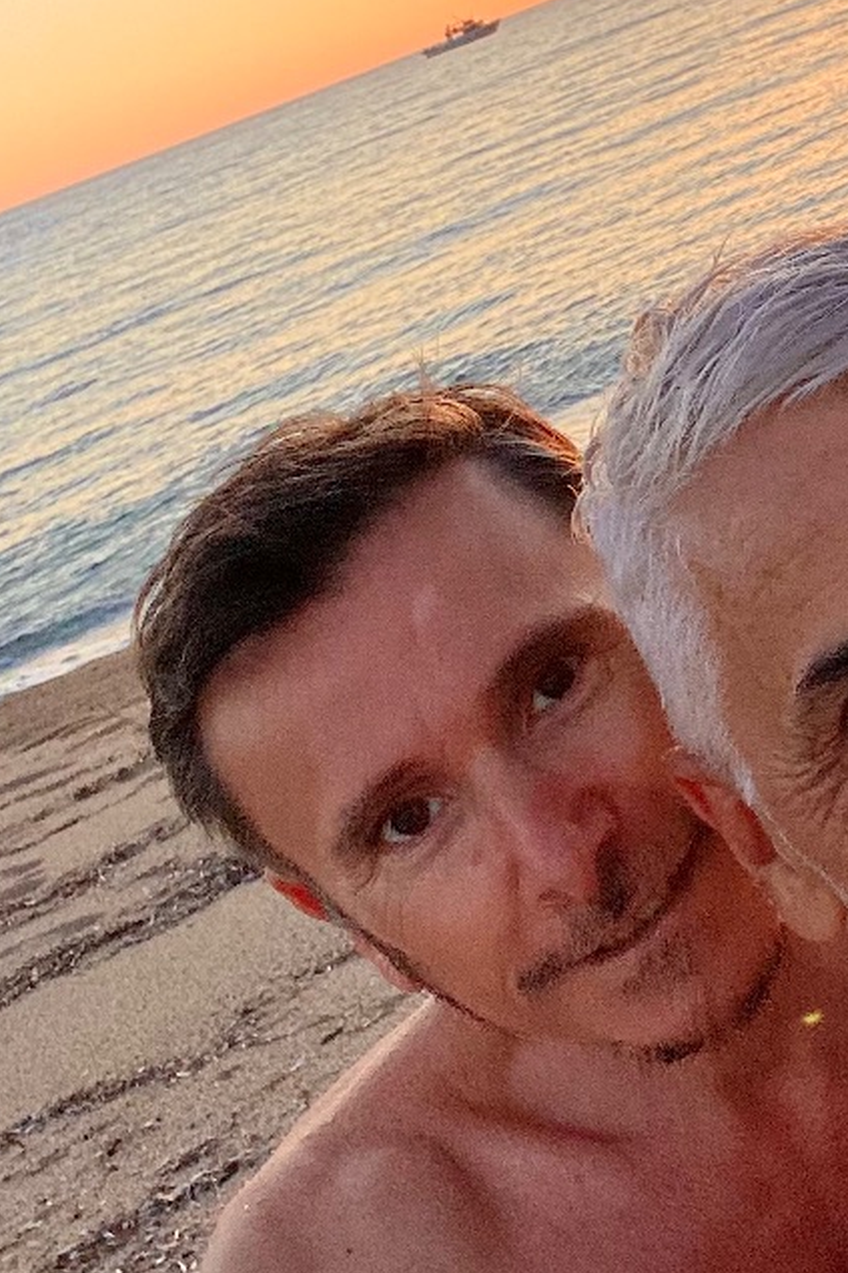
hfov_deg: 22.2
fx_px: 2086
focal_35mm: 59
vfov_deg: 33.7
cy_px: 433
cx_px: 832
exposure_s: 1/600
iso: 25
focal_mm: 2.71
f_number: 2.2
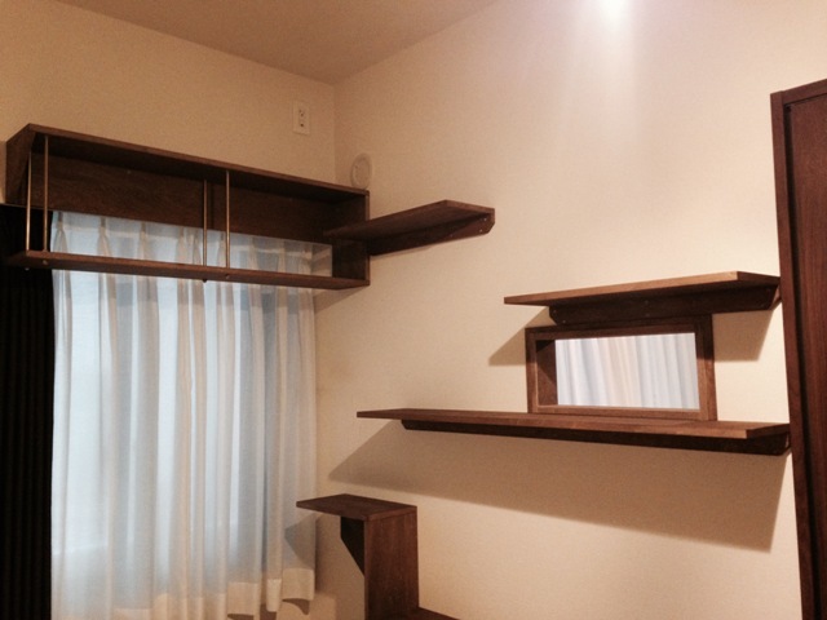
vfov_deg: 42.9
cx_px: 414
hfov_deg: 55.4
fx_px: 788
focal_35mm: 33
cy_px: 310
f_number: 2.4
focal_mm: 4.12
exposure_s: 1/20
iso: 250
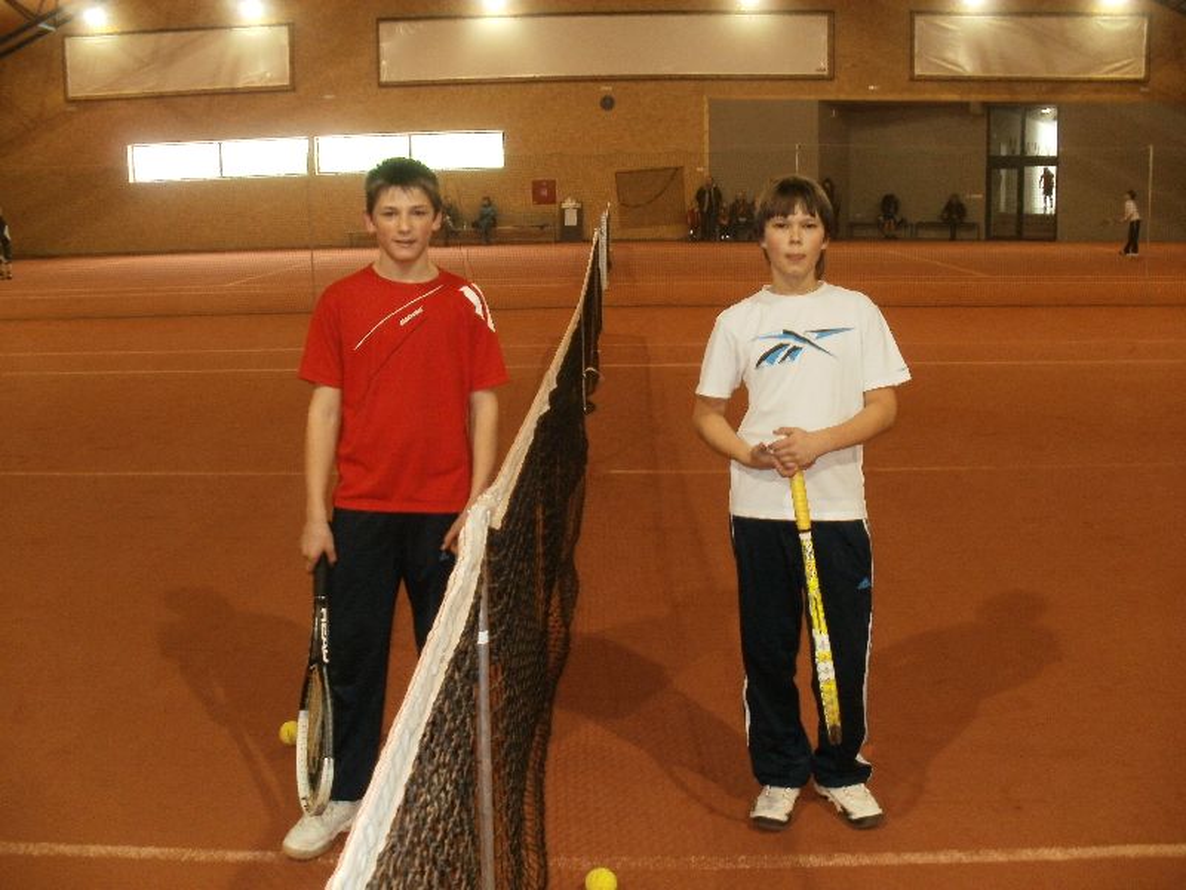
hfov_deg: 51.4
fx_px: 1233
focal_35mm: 36
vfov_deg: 39.7
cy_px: 445
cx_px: 593
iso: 200
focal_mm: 6.3
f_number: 3.5
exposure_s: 1/30
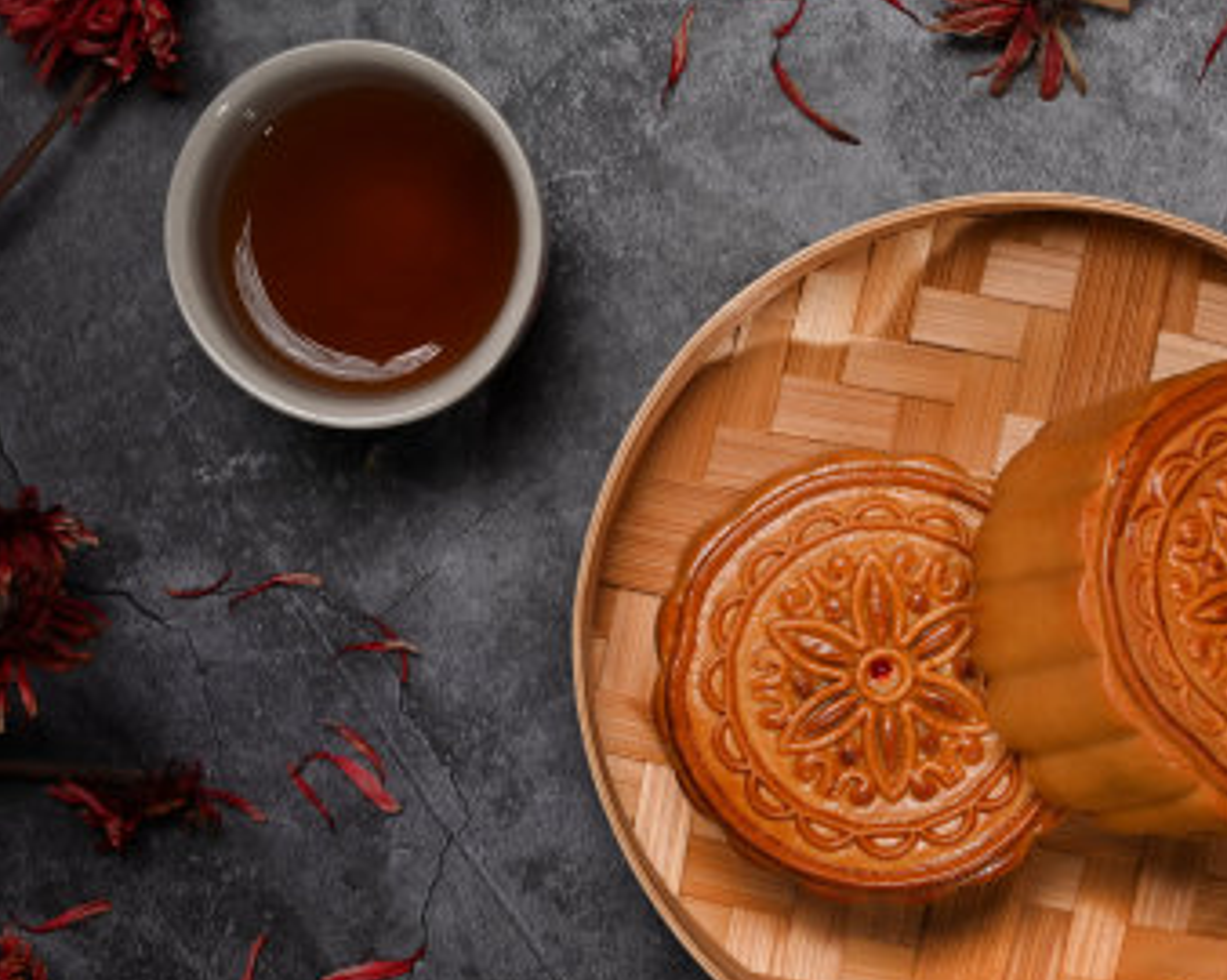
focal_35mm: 119
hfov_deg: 16.0
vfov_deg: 12.9
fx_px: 4319
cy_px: 639
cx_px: 1020
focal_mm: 70
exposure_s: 1/125
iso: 200
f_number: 11
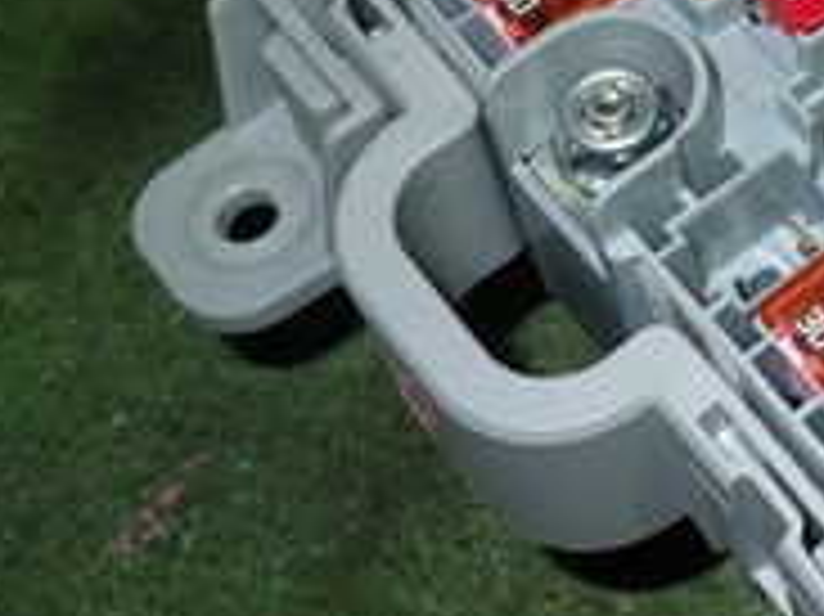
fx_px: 2189
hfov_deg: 19.5
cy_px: -67
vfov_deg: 15.6
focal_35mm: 92
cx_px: 1103
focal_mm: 5.05
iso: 200
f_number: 6.3
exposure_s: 1/30
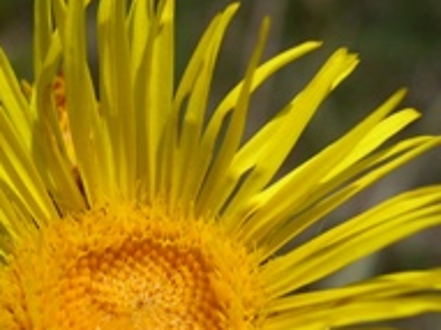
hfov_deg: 21.7
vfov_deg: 16.4
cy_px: 293
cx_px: 74
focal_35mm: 89
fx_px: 1133
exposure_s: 1/319
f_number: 7.6
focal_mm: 8
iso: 100
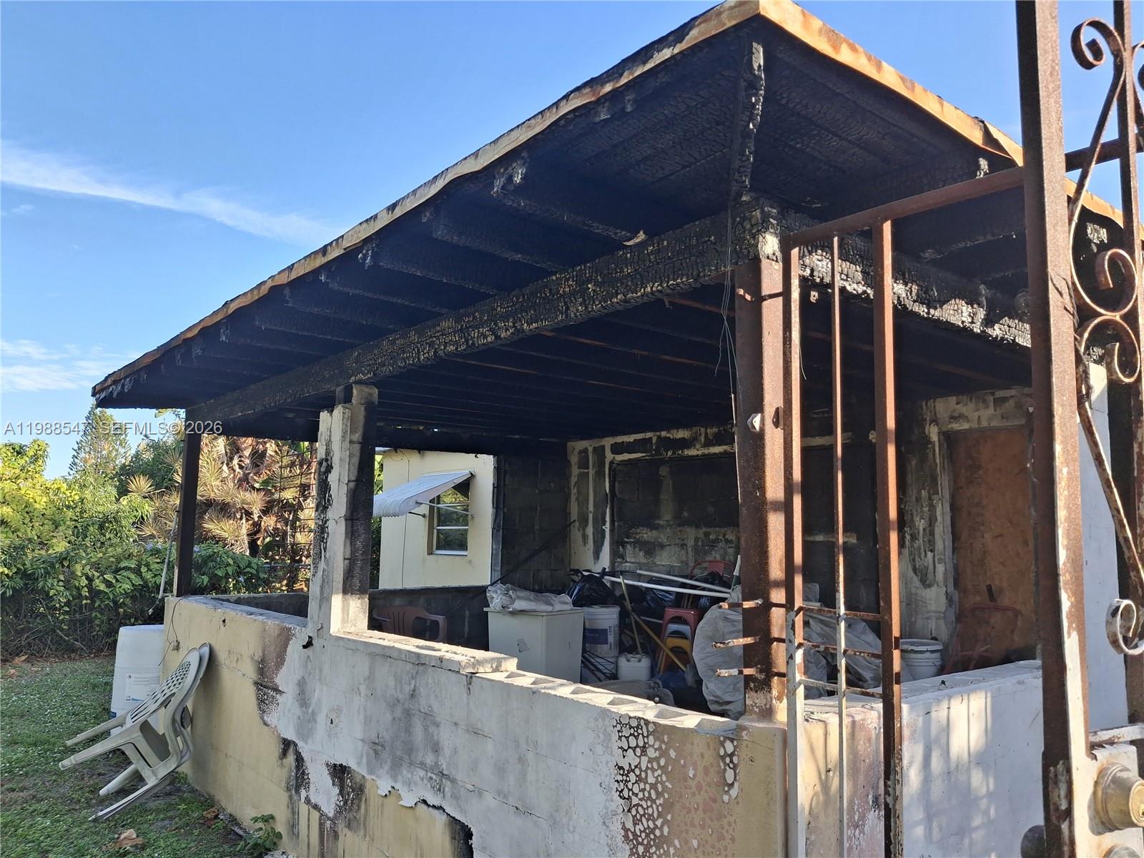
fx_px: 826
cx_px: 572
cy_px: 429
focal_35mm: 25
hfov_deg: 69.4
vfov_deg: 54.9
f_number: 1.8
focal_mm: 4.69
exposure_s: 1/661
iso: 32
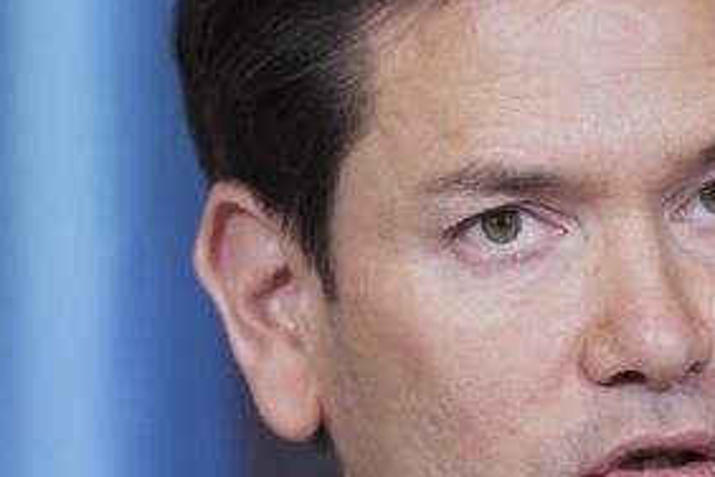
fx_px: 10823
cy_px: 358
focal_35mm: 545
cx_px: 682
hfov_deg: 3.8
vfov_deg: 2.5
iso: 2500
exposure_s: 1/250
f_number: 3.2
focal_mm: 200
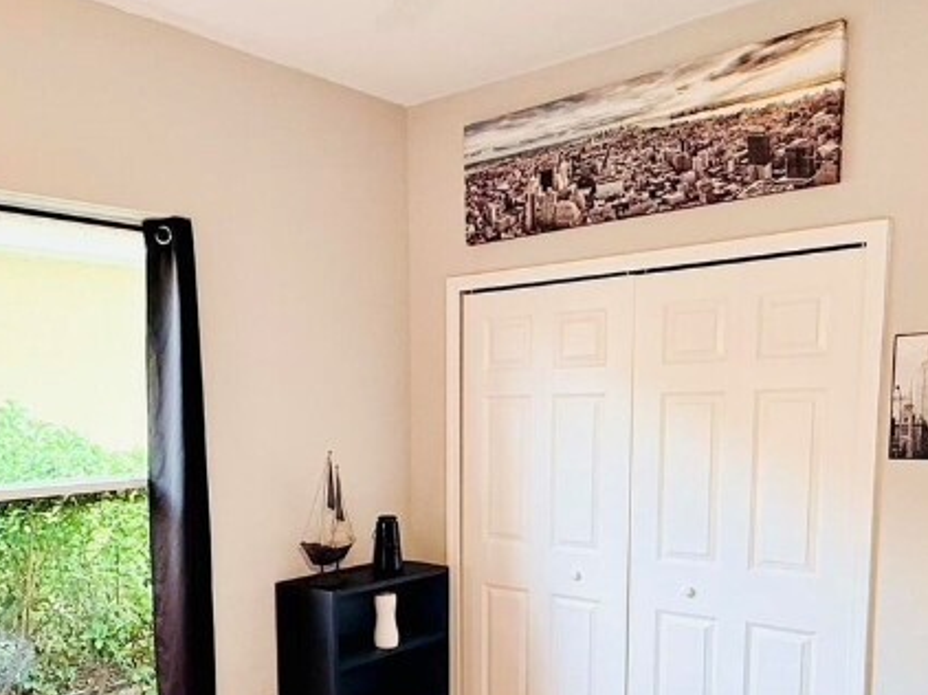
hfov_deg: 53.1
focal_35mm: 34
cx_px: 323
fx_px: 911
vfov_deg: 40.7
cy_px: 508
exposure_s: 1/120
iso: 200
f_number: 2.2
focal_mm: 2.22
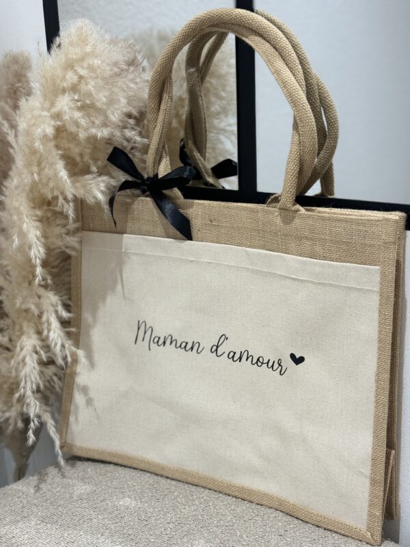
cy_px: 274
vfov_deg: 39.7
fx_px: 758
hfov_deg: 30.3
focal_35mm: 48
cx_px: 205
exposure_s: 1/59
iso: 160
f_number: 1.78
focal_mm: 6.76
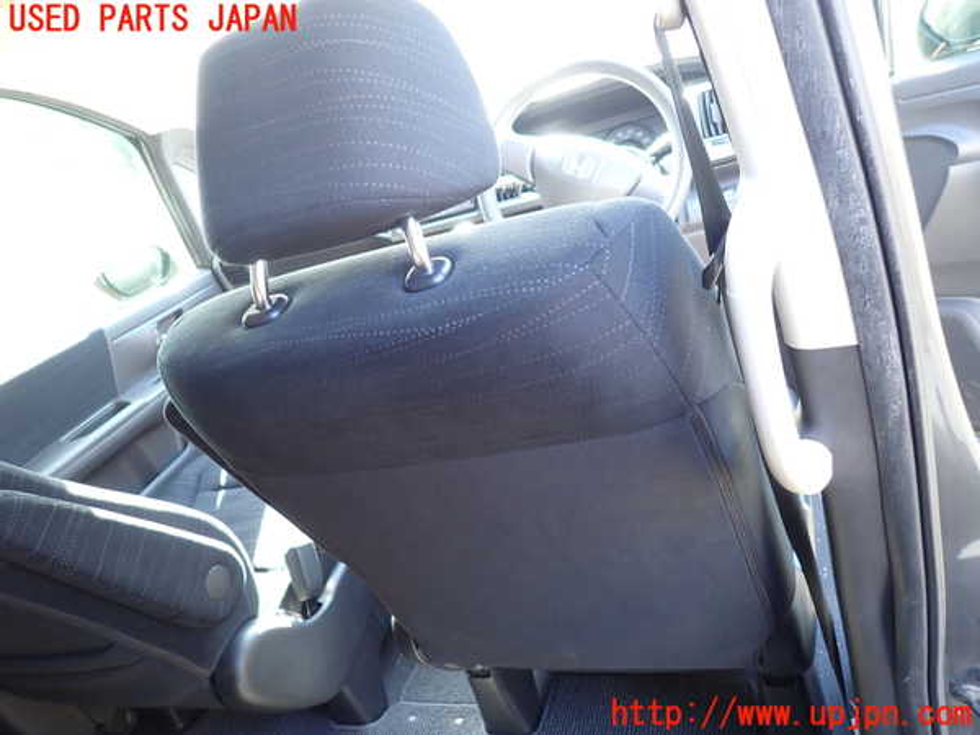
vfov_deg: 54.9
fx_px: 708
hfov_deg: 69.4
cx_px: 490
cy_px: 368
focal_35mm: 25
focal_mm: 4.5
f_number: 2
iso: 200
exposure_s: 1/40
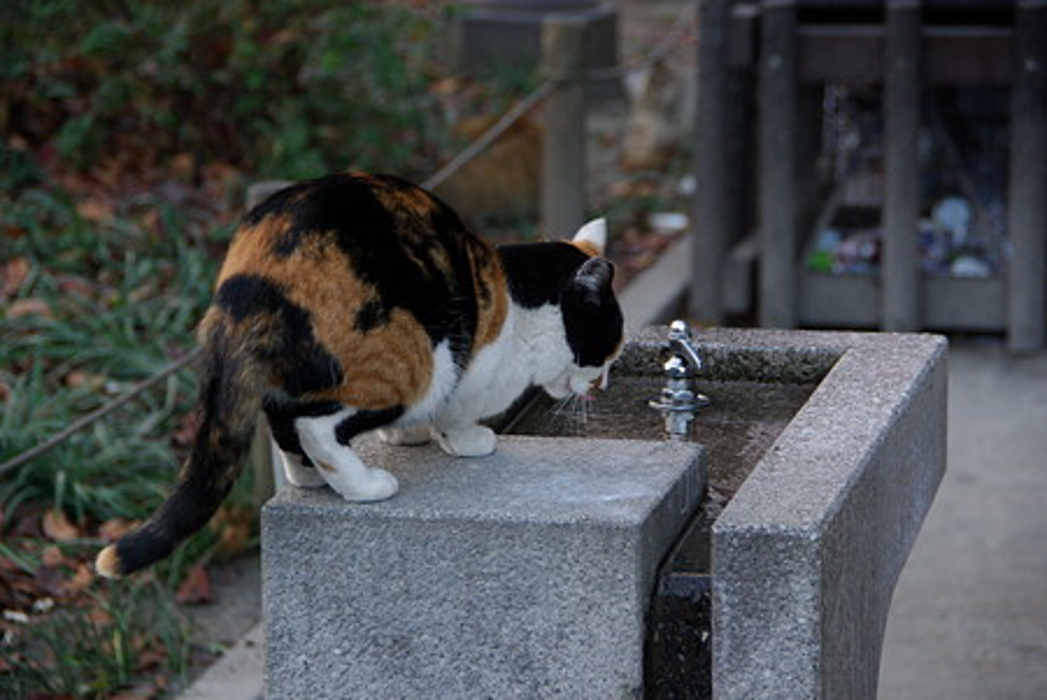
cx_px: 524
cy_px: 350
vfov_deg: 9.2
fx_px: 4367
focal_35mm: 150
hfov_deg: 13.7
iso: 560
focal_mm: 99.87
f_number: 5.6
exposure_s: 1/60
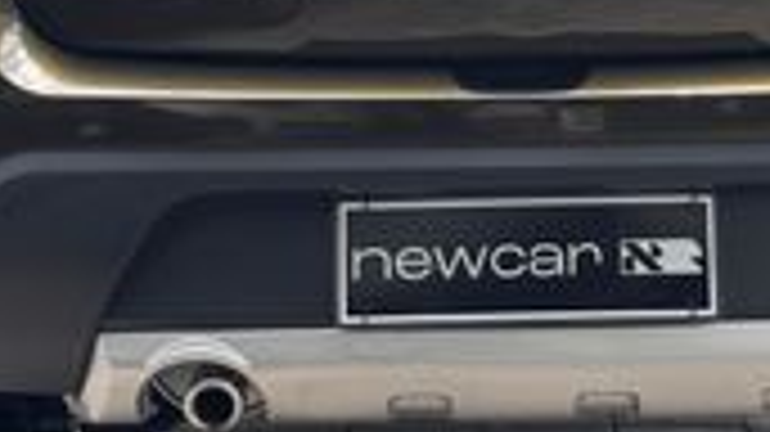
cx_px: 545
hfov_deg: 14.9
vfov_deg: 8.3
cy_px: -63
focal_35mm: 144
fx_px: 2939
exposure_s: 1/445
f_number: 1.78
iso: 64
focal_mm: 6.76
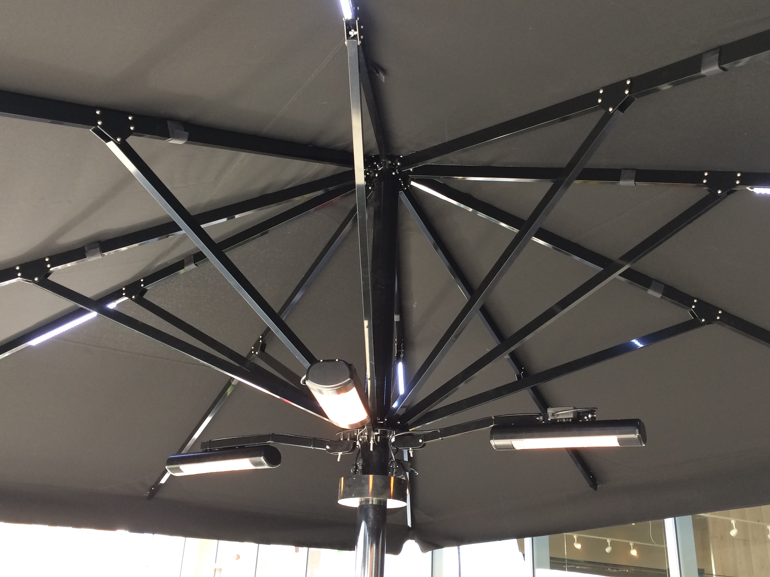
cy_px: 257
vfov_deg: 39.6
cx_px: 420
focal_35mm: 36
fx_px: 801
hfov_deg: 51.3
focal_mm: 4.15
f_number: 2.2
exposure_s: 1/33
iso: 32
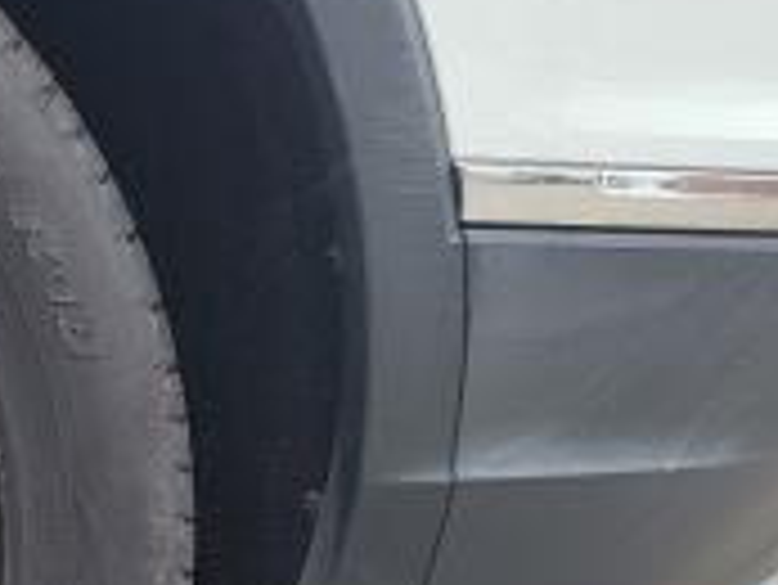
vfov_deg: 15.4
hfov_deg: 18.0
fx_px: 2159
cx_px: -427
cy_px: 436
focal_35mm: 96
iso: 40
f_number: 1.8
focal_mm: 5.4
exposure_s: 1/230
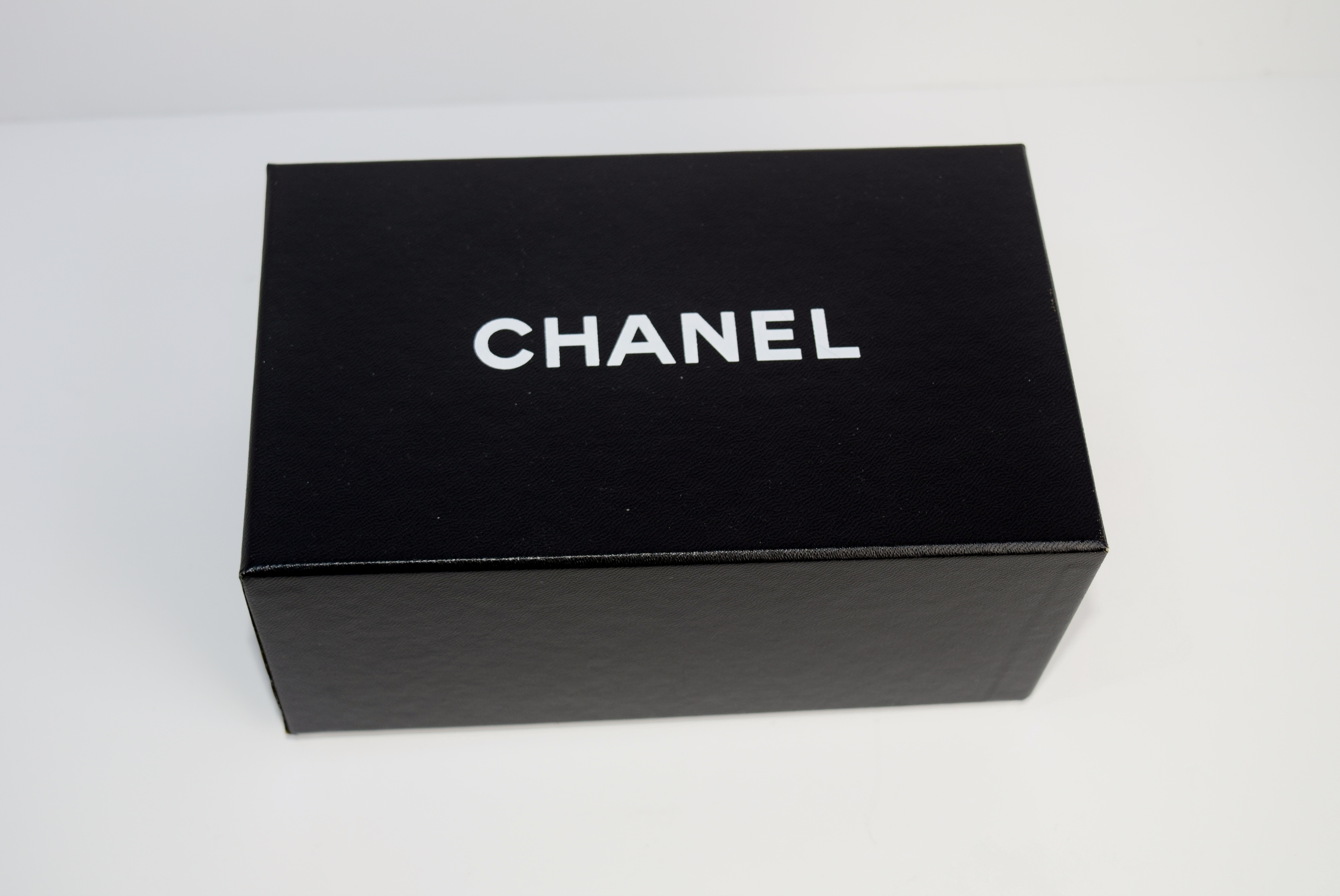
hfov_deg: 38.9
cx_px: 670
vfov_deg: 26.5
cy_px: 448
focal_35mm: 51
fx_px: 1900
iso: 280
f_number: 5.6
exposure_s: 1/125
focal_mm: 34
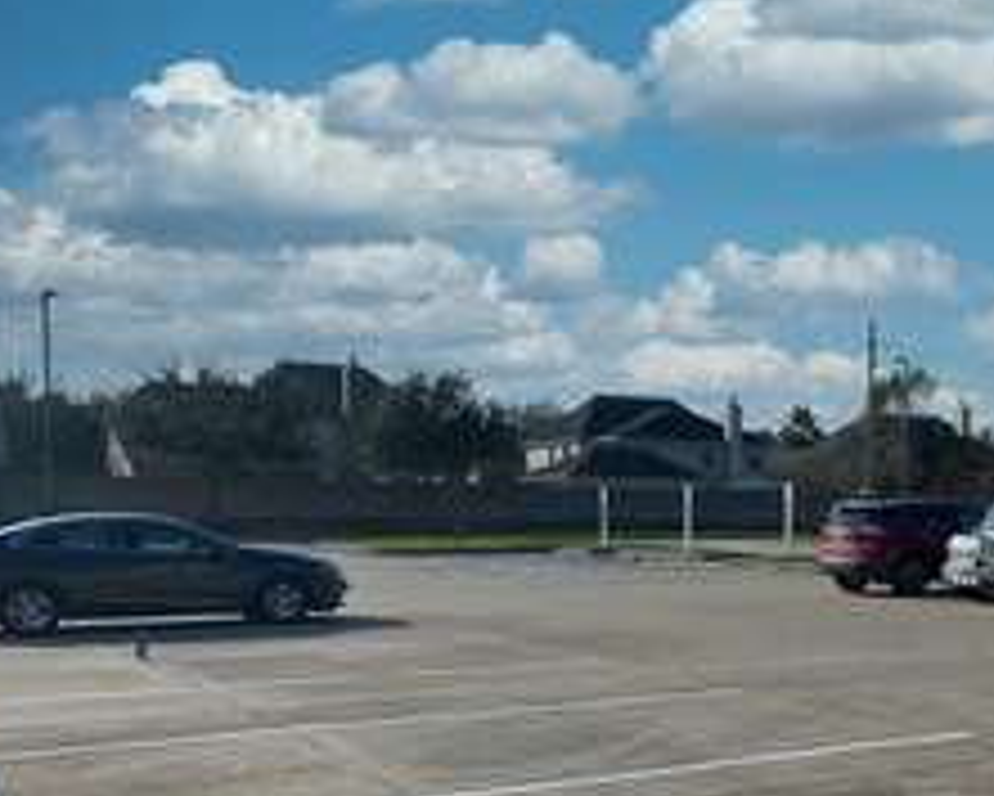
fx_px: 1354
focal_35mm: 46
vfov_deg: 31.8
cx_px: 850
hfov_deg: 38.2
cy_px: 648
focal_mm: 4.25
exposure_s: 1/4292
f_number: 1.8
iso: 32
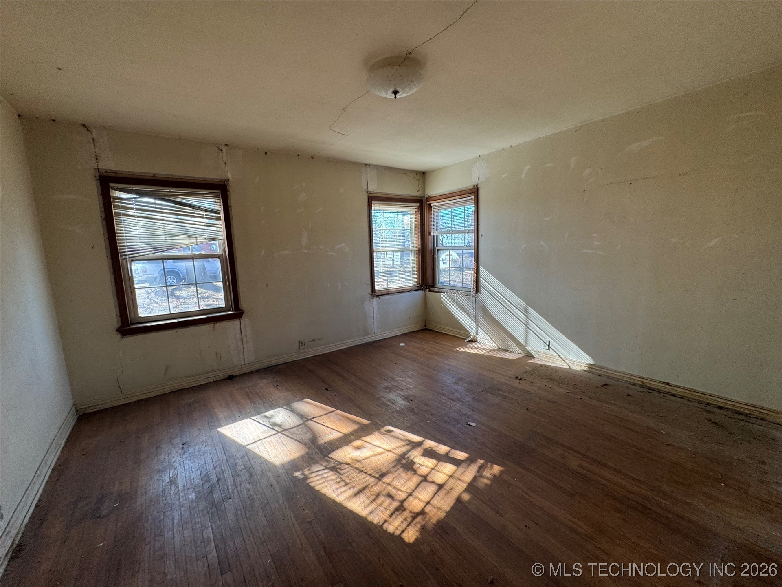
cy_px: 294
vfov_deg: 85.7
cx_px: 391
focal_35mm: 14
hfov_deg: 102.1
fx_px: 316
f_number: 2.2
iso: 100
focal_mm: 2.22
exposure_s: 1/99
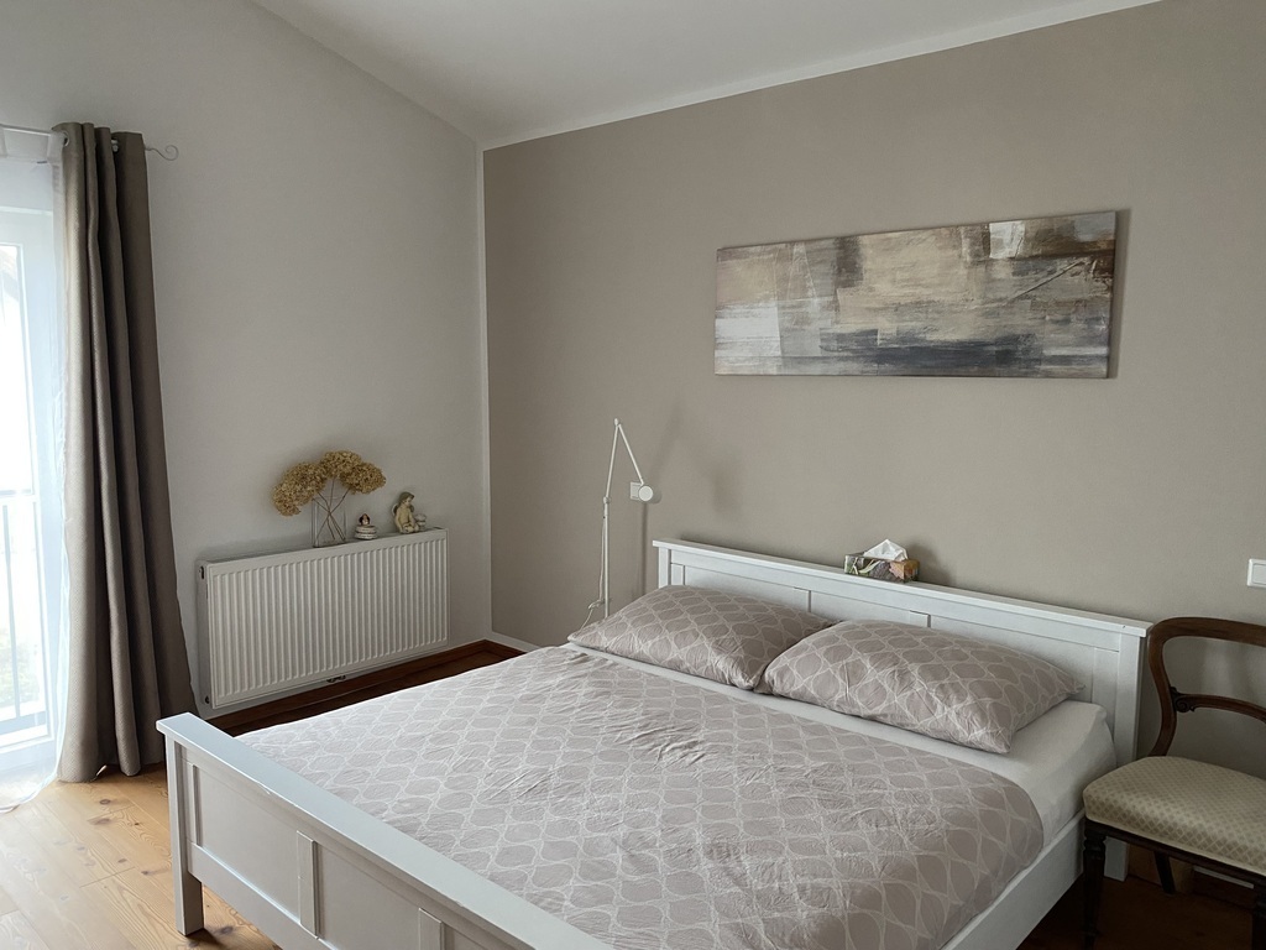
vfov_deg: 53.1
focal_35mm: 26
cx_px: 633
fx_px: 951
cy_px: 475
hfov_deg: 67.3
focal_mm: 4.25
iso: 320
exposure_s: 1/60
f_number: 1.8
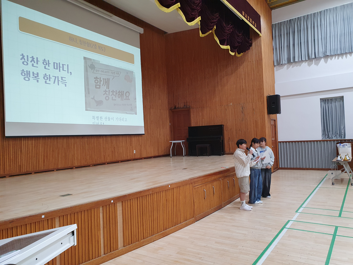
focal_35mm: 26
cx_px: 176
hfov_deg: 67.3
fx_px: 265
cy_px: 132
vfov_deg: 53.1
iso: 250
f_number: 2.4
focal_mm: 4.32
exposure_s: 1/120
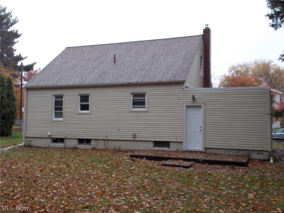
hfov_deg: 50.1
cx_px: 142
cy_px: 106
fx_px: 304
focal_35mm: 37
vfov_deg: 38.7
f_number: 3.7
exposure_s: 1/125
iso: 80
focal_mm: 5.2
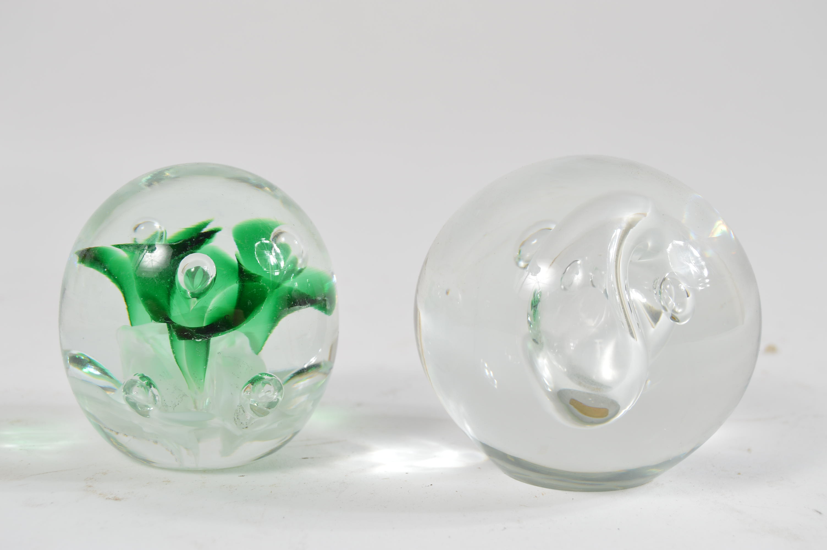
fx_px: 1308
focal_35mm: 57
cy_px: 275
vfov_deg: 23.7
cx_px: 414
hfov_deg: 35.1
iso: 100
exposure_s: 1/80
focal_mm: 38
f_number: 7.1
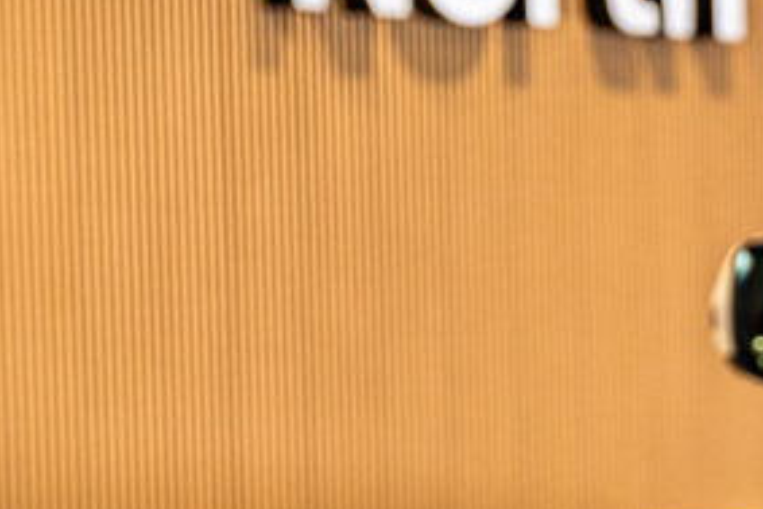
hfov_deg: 9.8
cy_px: 797
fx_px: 4368
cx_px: 1026
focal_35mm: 206
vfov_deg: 6.6
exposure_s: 1/200
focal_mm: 57
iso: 320
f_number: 2.8
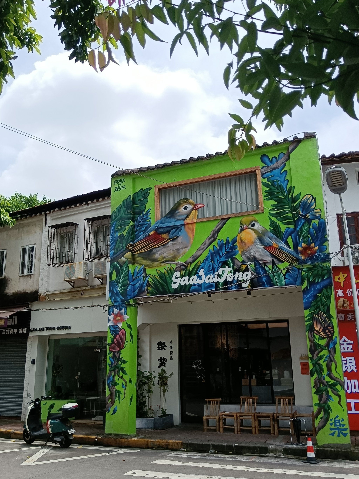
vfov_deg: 58.4
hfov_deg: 45.4
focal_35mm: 31
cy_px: 240
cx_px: 180
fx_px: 429
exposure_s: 1/2000
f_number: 1.9
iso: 101
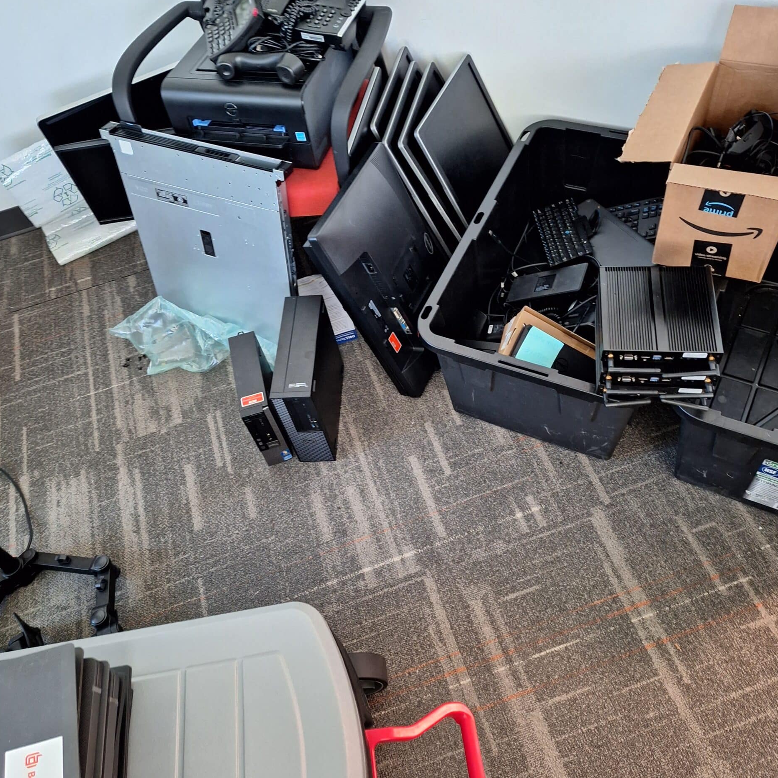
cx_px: 386
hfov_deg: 57.3
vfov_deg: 57.3
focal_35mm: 28
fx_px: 712
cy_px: 398
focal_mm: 5.54
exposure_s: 1/24
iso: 320
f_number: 1.8
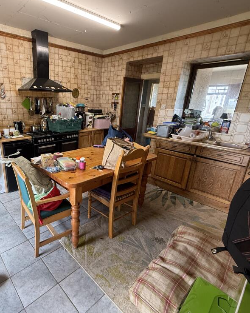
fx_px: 176
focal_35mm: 19
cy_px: 157
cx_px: 74
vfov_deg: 83.3
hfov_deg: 67.9
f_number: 2.2
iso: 200
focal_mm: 2.22
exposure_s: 1/50
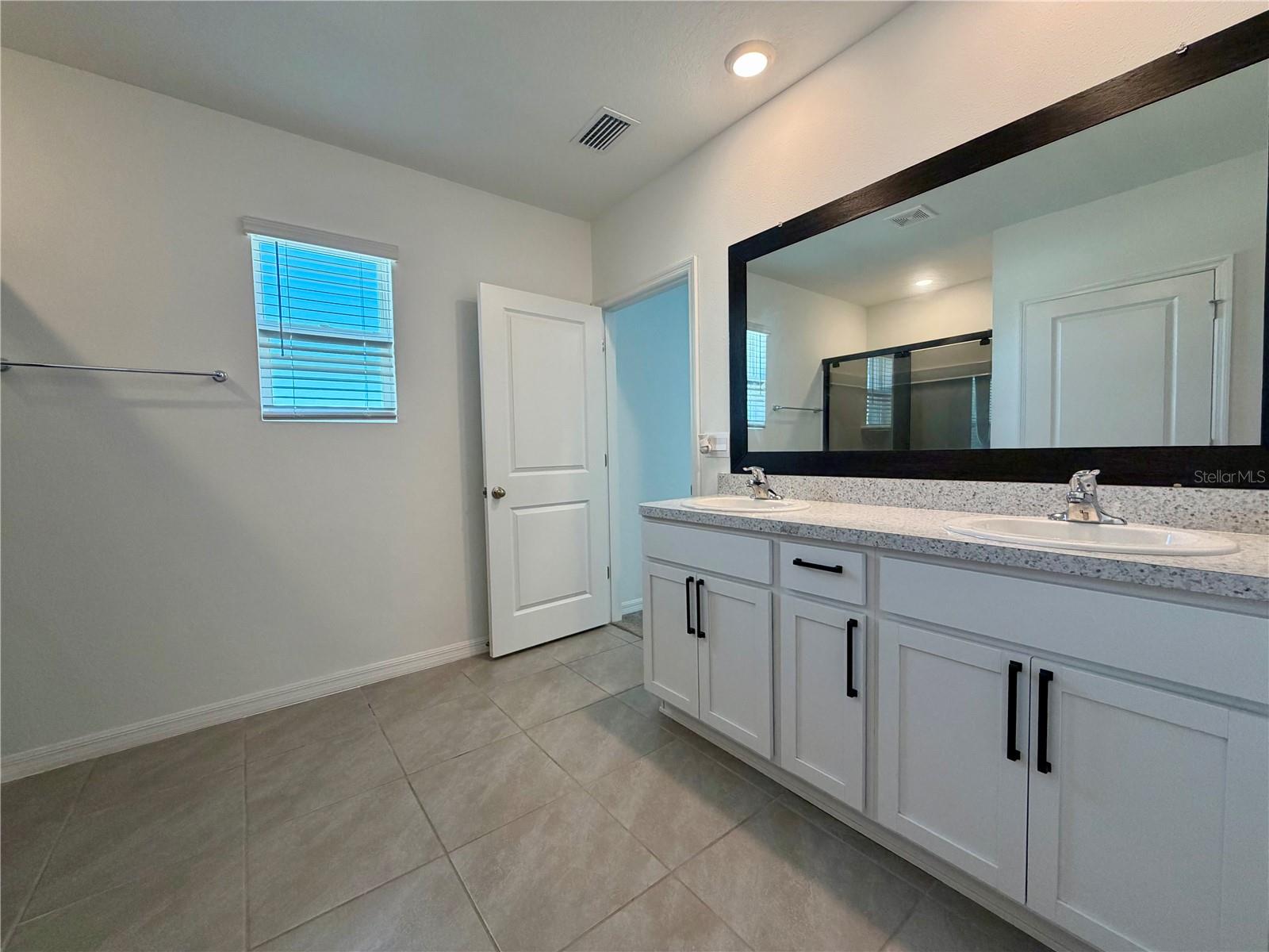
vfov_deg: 85.7
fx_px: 513
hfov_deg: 102.1
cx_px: 634
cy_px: 476
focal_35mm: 14
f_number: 2.2
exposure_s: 1/120
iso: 200
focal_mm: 2.22
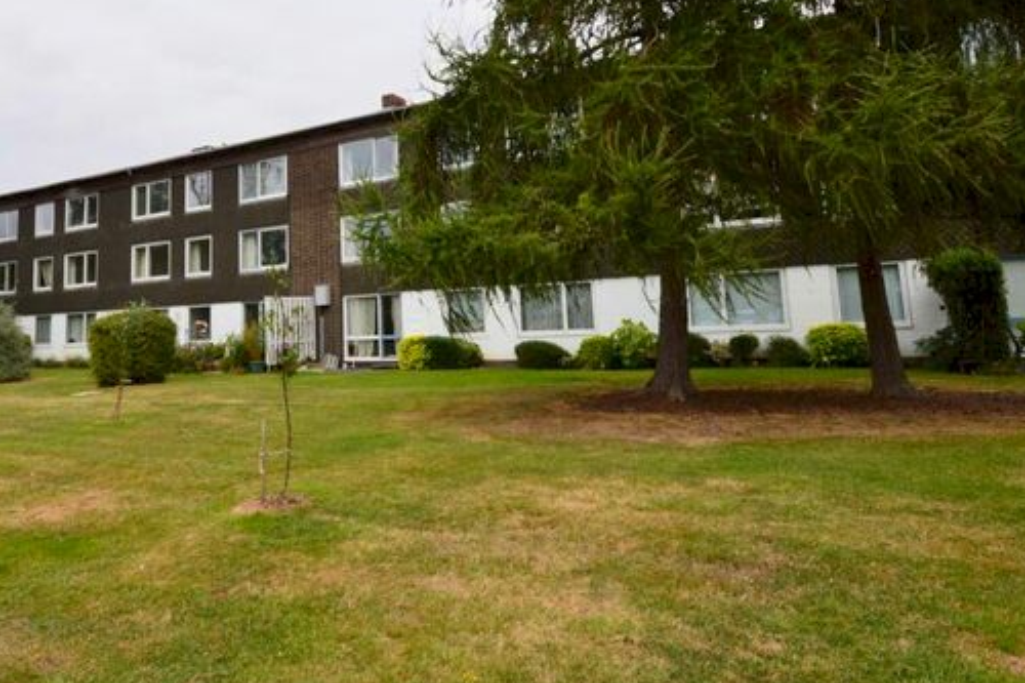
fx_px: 598
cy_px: 232
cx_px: 420
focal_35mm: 21
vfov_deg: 58.2
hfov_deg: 80.4
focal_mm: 10
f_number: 10
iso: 400
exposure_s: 1/250
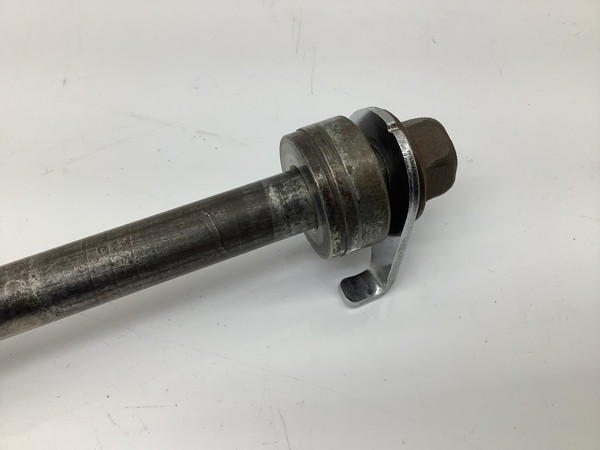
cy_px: 225
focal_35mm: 31
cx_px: 300
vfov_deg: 45.4
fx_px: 537
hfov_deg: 58.4
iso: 32
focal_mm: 3.3
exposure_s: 1/100
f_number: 2.4
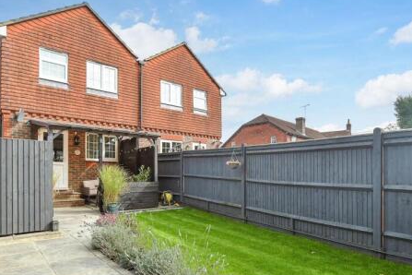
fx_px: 252
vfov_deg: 56.4
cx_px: 211
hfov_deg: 78.6
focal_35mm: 22
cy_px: 175
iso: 160
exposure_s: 1/200
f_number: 8
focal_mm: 10
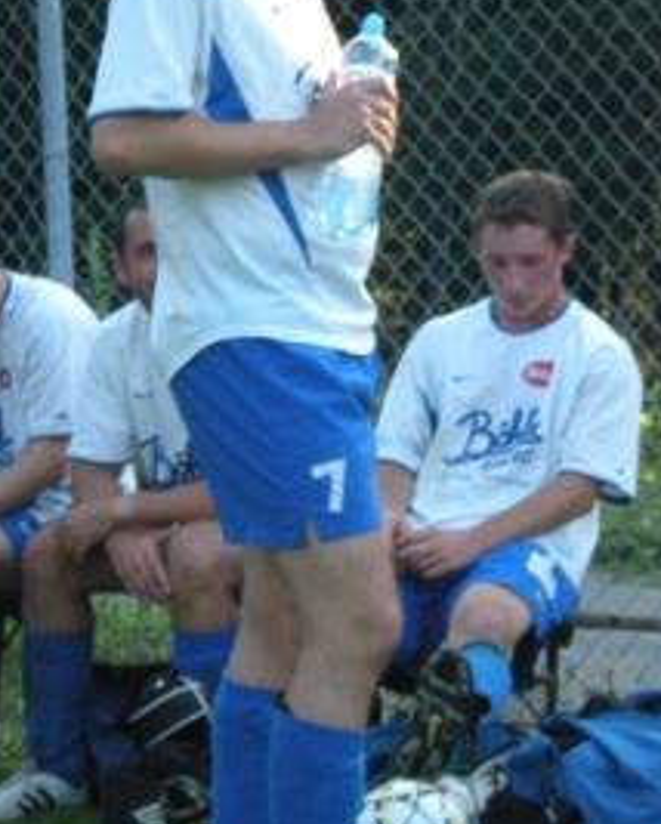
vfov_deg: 11.2
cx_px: 368
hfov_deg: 9.0
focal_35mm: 172
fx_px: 4201
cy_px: 324
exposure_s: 1/167
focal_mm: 17.3
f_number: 5.7
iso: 400
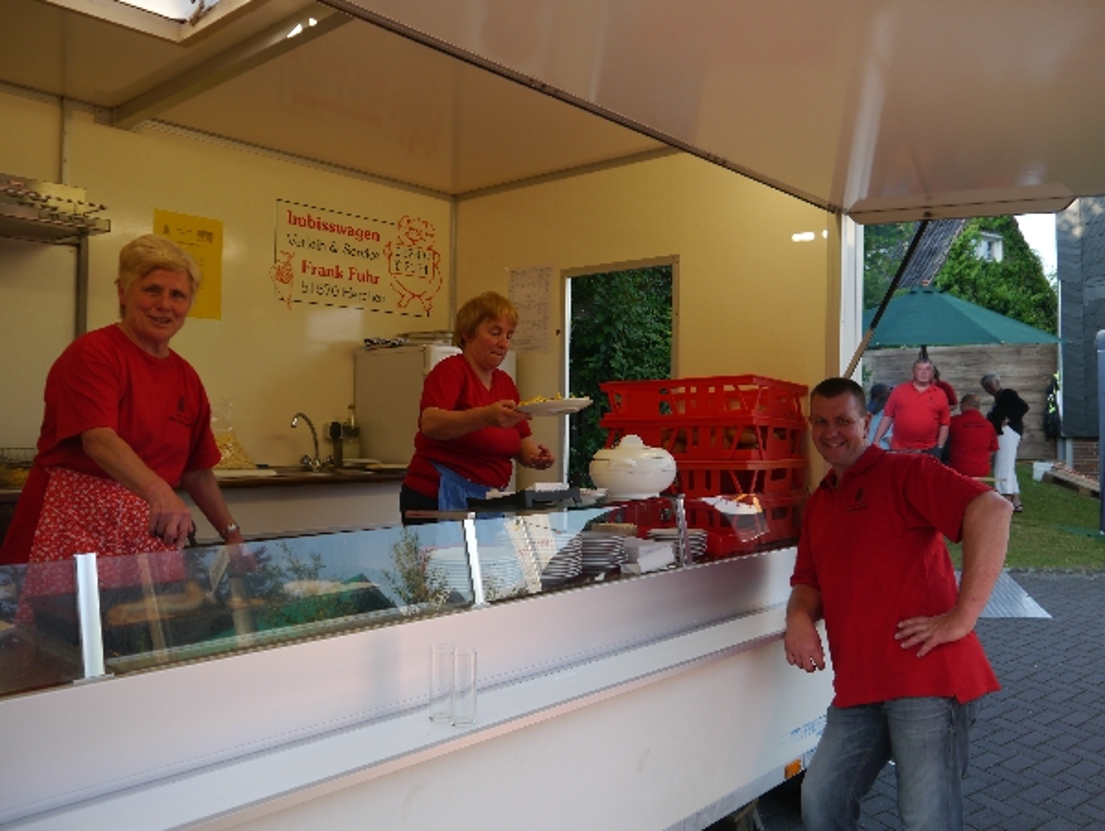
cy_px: 416
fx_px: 895
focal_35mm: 28
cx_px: 552
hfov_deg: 63.4
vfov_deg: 49.8
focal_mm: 14
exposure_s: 1/125
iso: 160
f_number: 4
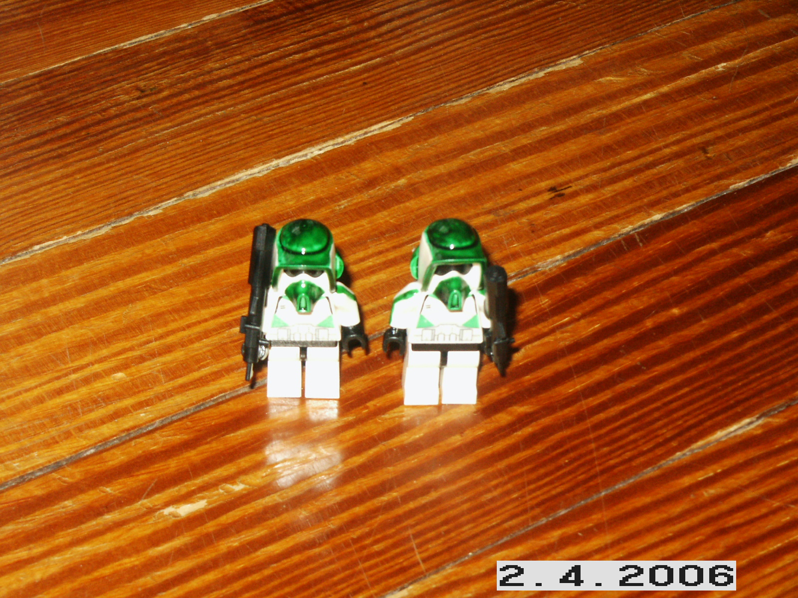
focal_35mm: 102
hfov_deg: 19.3
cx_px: 399
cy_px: 299
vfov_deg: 14.5
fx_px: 2351
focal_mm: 20.84
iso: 200
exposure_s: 1/90
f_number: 8
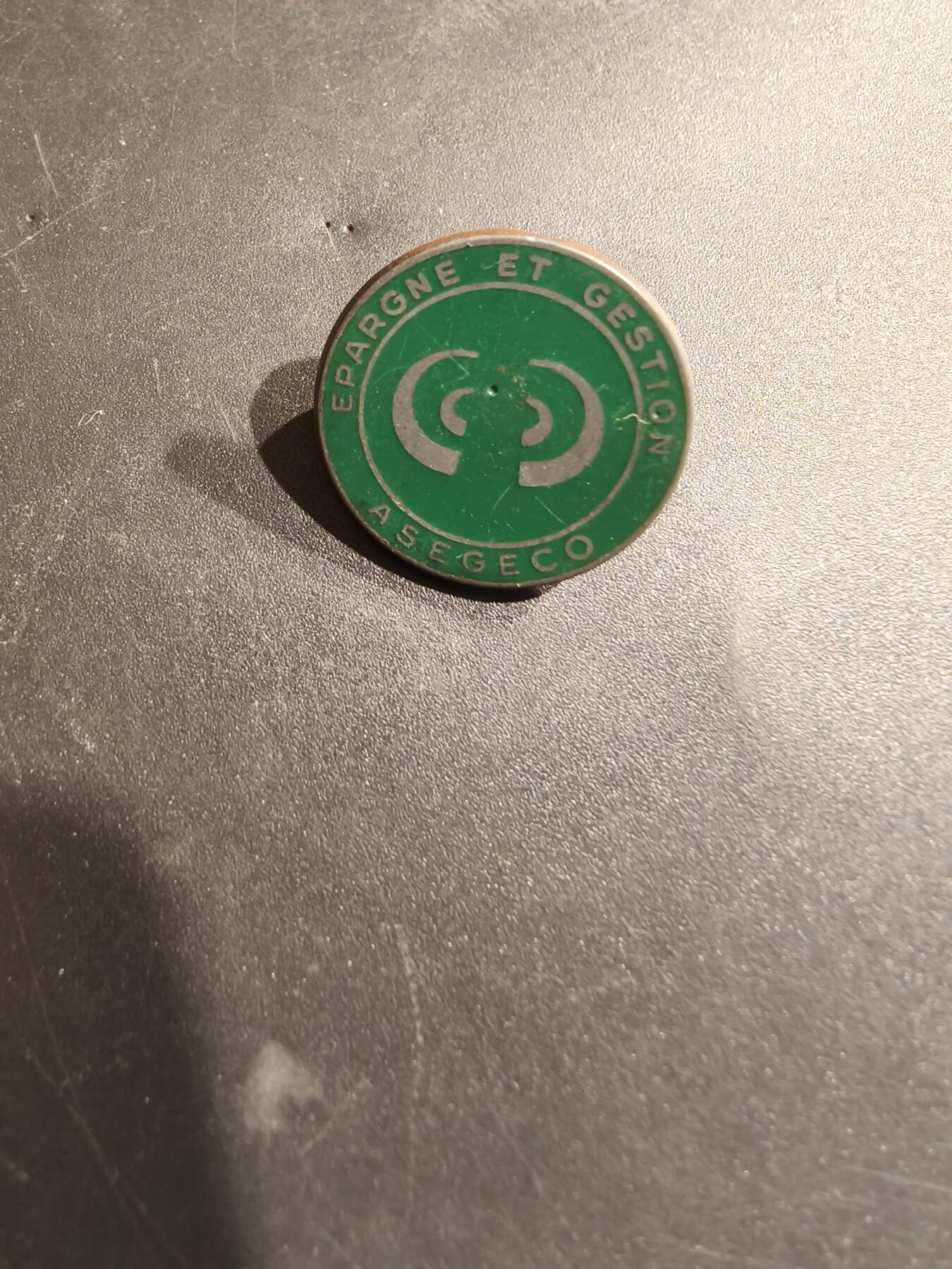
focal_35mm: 23
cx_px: 476
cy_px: 634
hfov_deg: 58.9
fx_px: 843
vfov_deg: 73.9
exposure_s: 1/50
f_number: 2
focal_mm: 2.32
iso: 640
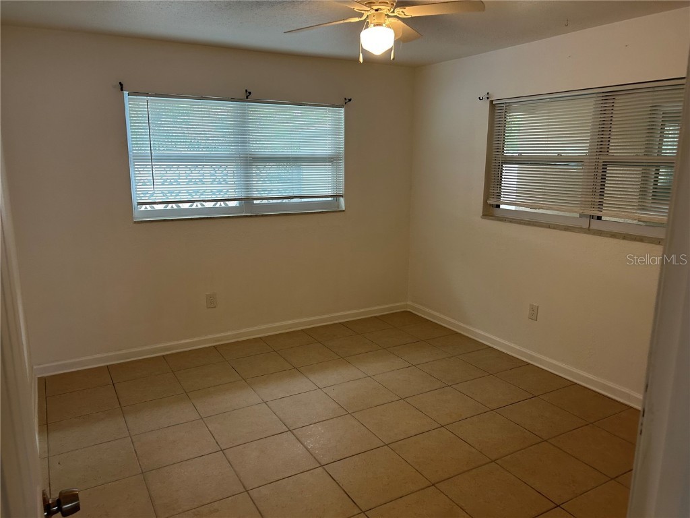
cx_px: 345
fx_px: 518
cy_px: 259
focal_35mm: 26
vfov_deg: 53.1
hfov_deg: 67.3
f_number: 1.5
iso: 100
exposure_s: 1/120
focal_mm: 5.7
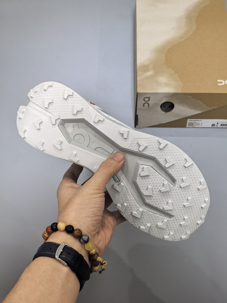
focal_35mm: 48
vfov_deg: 39.7
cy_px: 152
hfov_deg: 30.3
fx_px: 420
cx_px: 114
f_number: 2
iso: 200
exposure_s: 1/50
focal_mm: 5.75
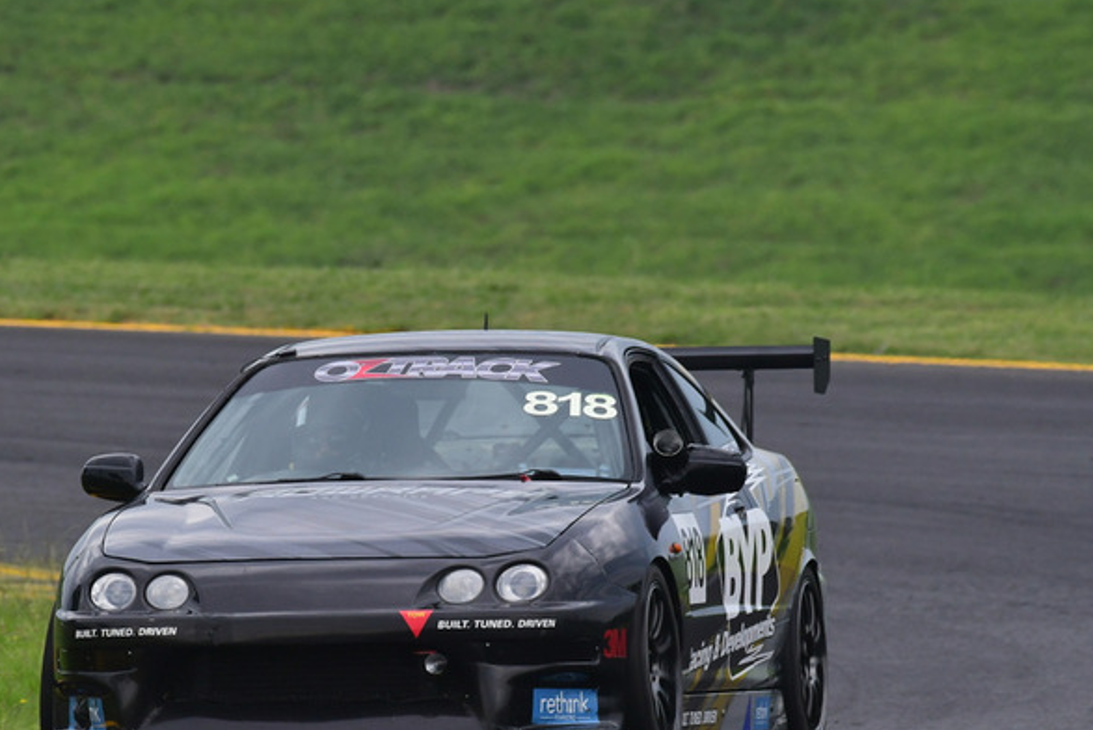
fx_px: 26061
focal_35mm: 858
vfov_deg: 1.6
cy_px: 384
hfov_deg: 2.4
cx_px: 376
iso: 800
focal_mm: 420
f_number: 10
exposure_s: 1/640
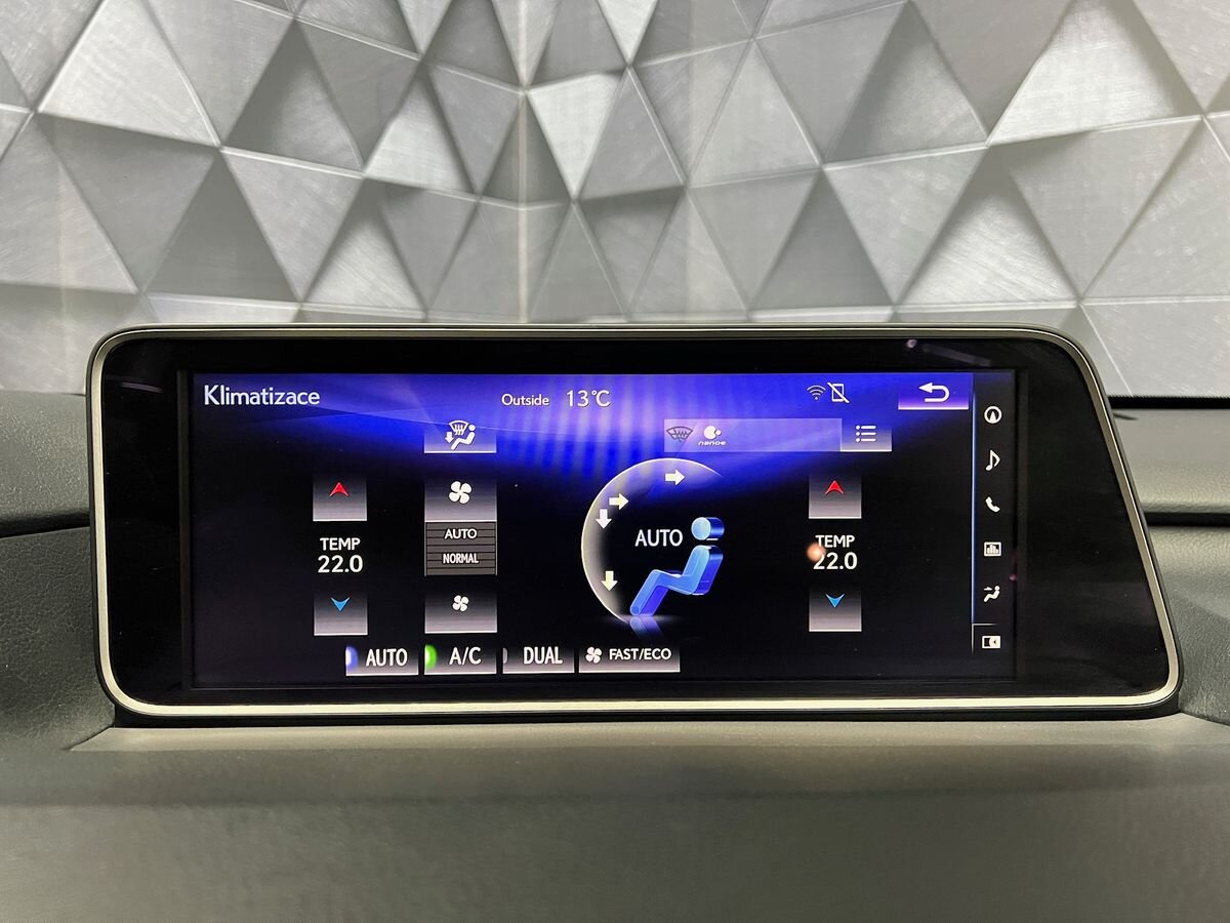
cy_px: 462
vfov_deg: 53.1
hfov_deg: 67.3
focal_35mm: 26
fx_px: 924
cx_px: 615
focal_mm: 5.7
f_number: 1.5
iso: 640
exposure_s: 1/25
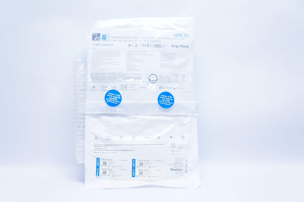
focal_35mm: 33
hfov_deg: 57.3
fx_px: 278
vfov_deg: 39.9
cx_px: 152
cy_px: 101
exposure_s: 1/200
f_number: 4
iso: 1600
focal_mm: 22
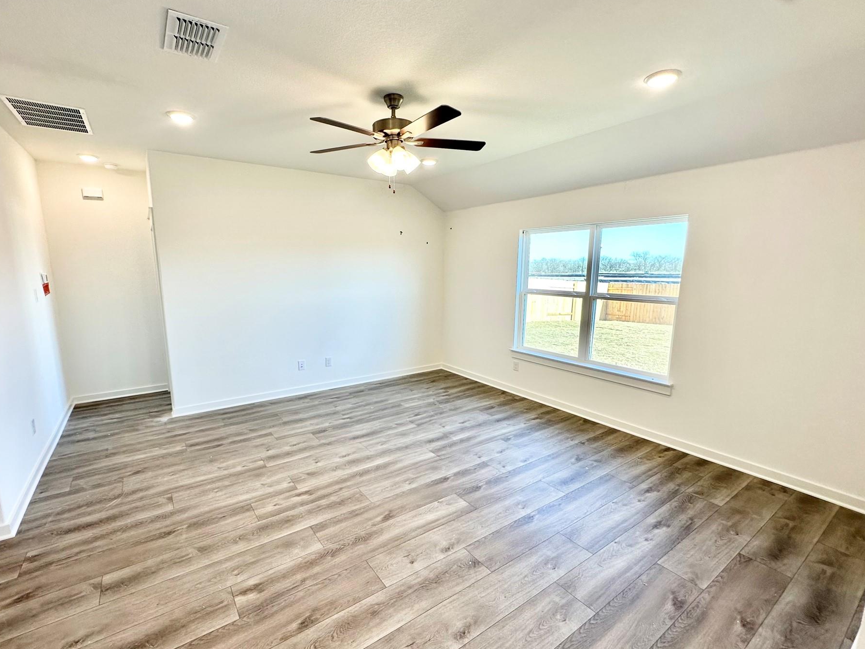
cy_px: 334
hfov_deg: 94.4
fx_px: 400
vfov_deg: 78.1
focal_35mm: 16
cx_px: 403
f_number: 2.2
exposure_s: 1/120
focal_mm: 2.22
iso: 50
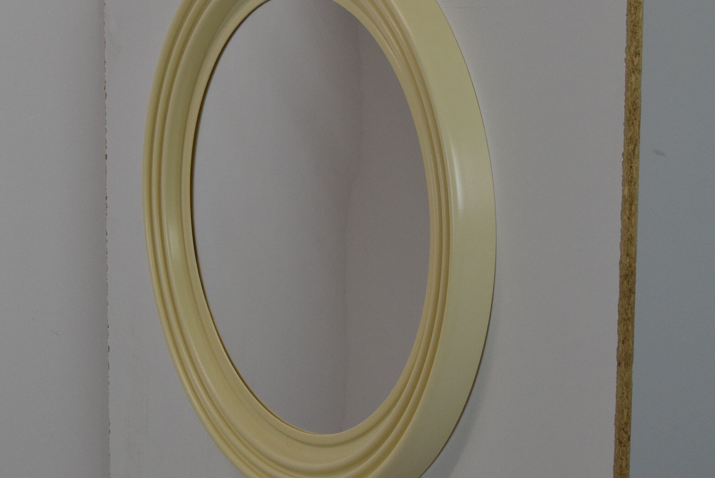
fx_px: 1510
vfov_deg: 18.0
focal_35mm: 76
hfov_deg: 26.6
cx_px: 299
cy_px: 214
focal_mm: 34
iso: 1600
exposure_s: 1/400
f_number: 10
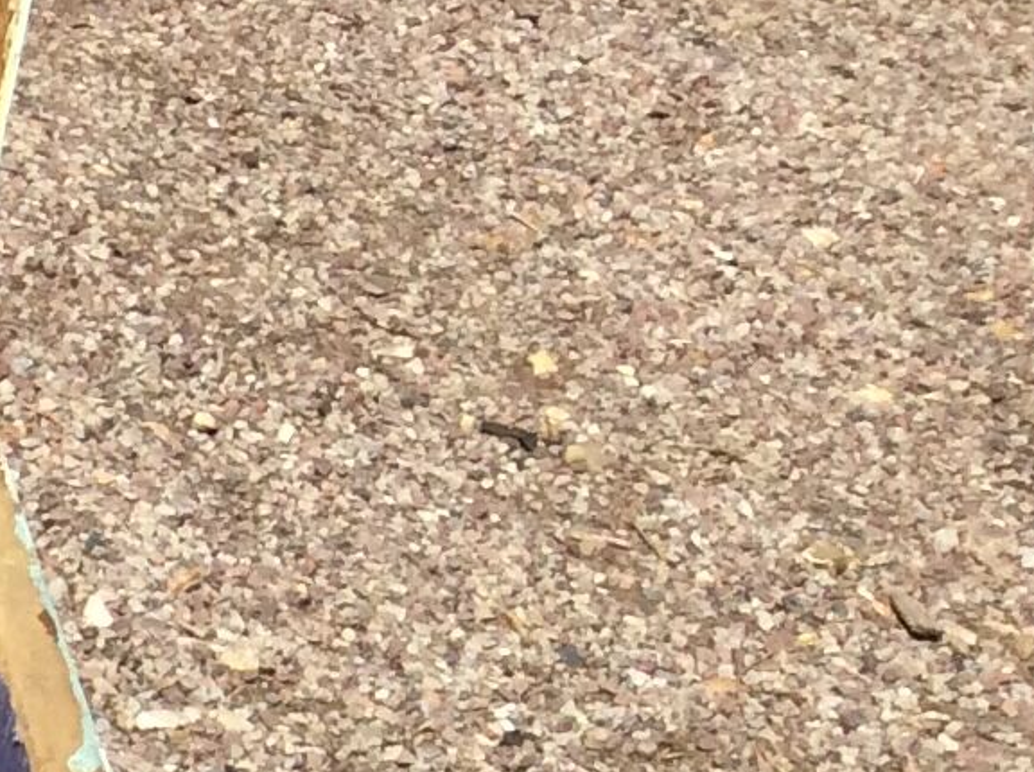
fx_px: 4294
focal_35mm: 144
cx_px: -1266
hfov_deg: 11.7
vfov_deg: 9.8
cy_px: 1291
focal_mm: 3.3
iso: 32
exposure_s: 1/1271
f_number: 2.4
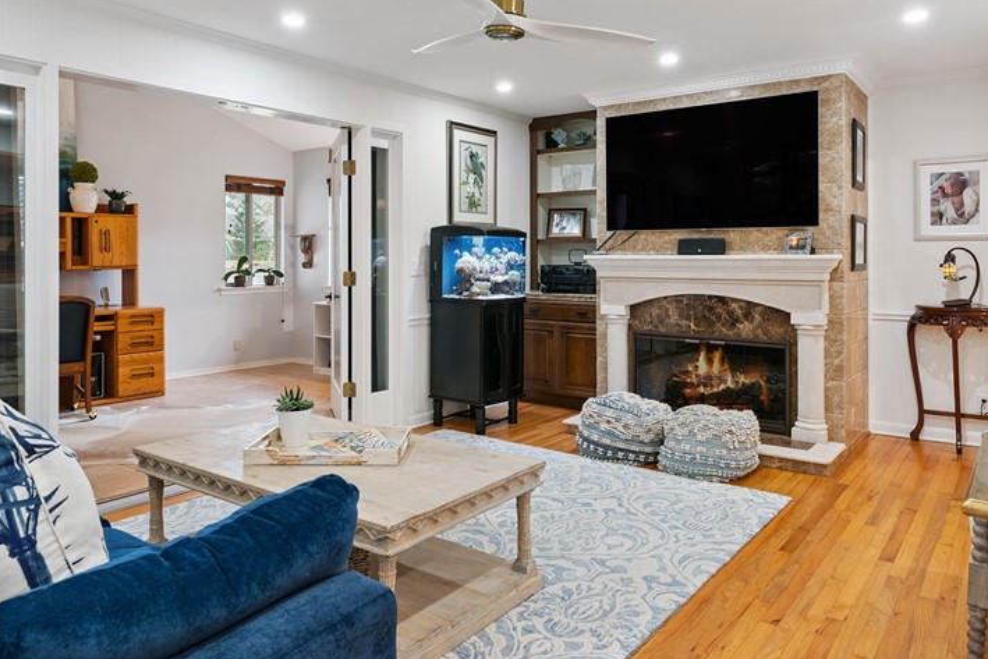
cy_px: 254
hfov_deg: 69.4
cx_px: 509
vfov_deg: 49.2
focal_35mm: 26
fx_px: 714
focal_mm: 17
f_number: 8
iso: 250
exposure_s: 1/6
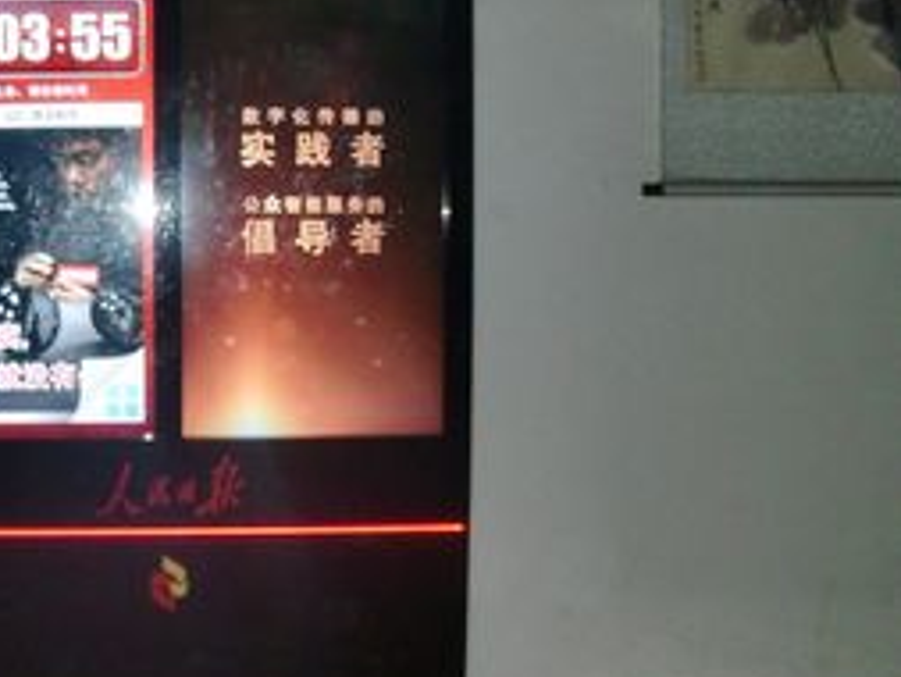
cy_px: 376
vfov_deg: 23.3
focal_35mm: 63
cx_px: 160
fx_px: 1641
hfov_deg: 29.9
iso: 250
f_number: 3.9
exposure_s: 1/30
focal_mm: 6.66
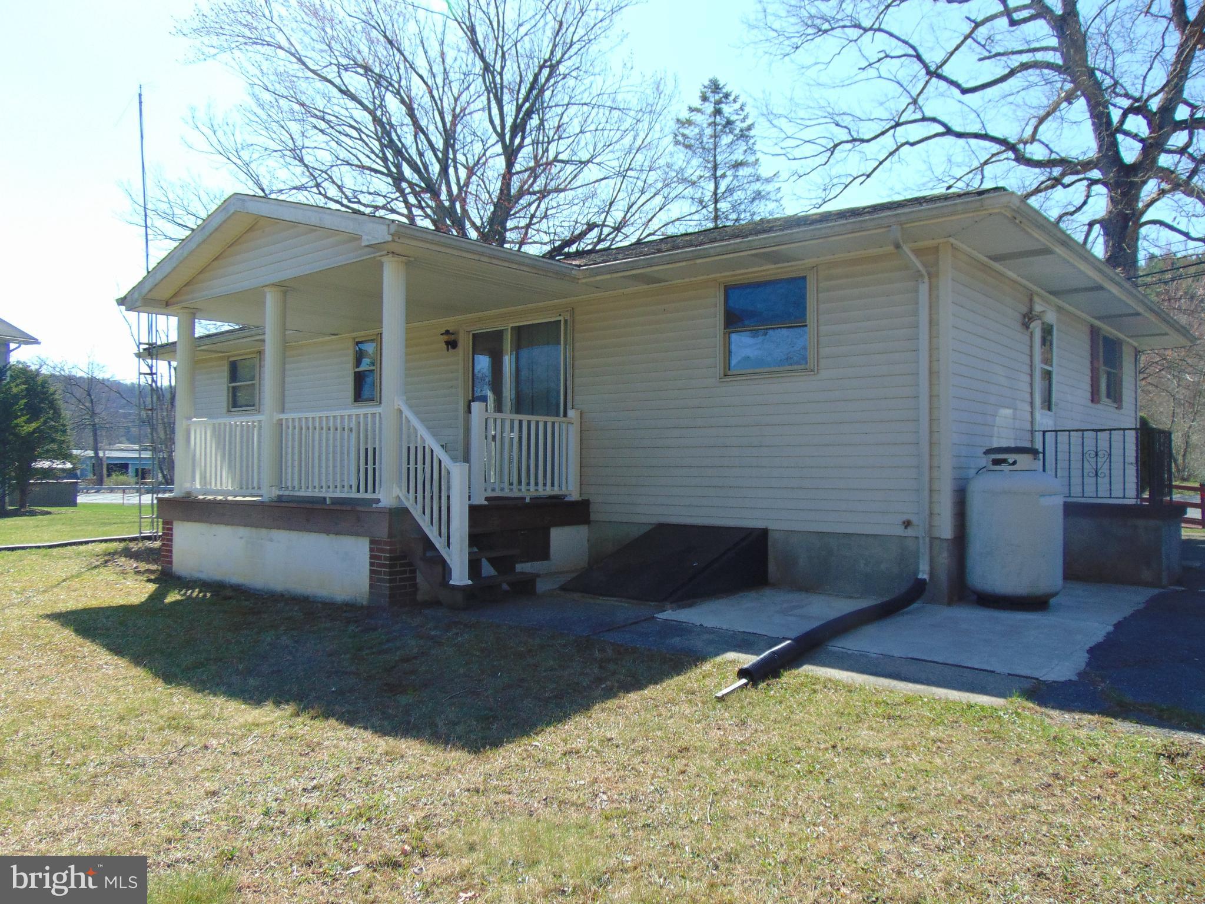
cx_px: 602
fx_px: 870
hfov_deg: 69.4
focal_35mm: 25
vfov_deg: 54.9
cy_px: 452
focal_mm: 4.5
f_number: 3
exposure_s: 1/800
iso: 80
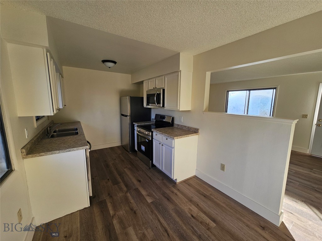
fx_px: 121
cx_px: 161
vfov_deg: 89.9
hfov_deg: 106.2
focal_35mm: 13
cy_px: 120
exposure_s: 1/147
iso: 50
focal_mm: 2.2
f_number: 2.2
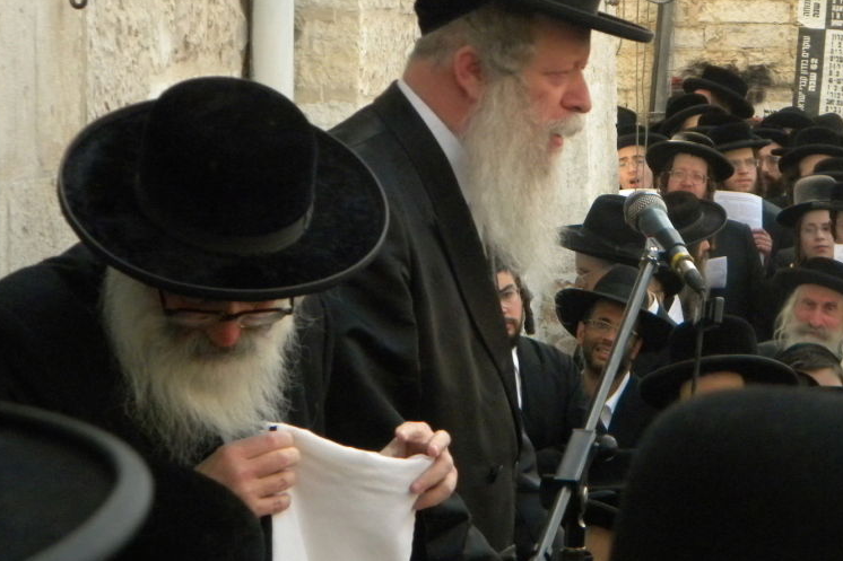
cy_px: 184
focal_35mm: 150
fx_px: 3512
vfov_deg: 9.1
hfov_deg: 13.7
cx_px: 566
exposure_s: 1/610
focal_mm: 19
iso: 400
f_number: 4.7
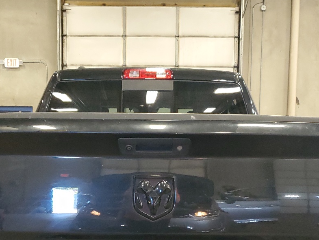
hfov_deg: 36.2
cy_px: 226
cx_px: 153
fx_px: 488
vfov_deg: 26.4
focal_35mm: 53
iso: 325
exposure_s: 1/60.2
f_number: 1.5
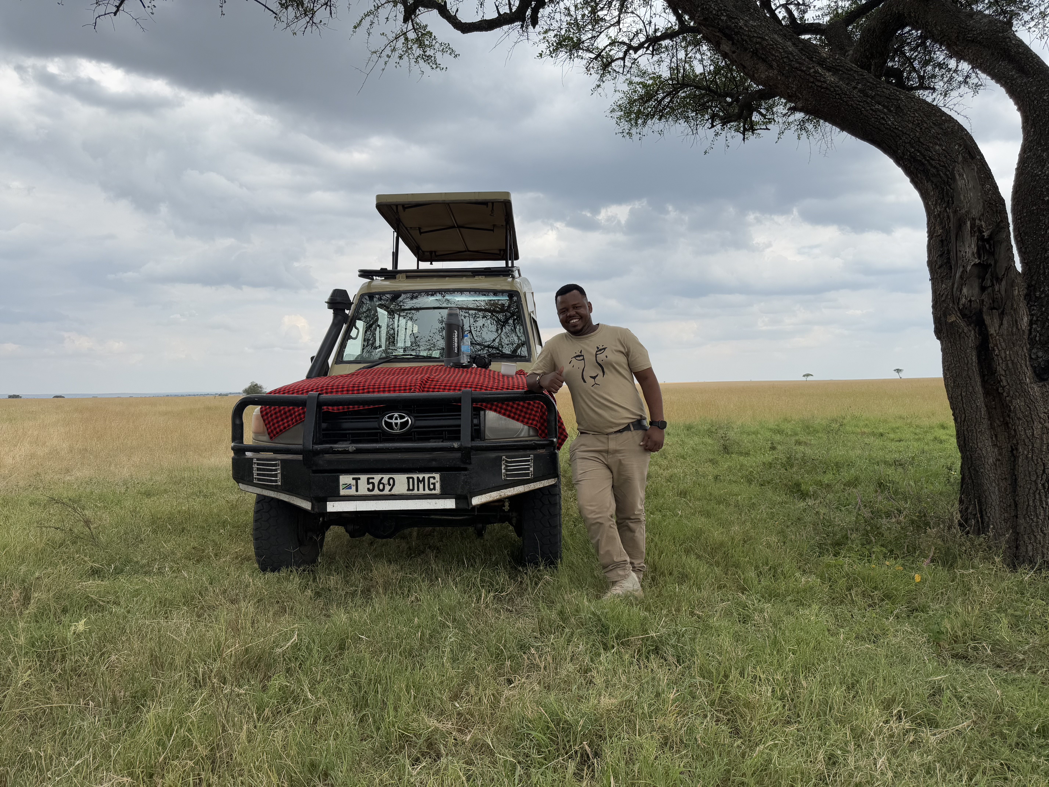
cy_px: 394
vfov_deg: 56.8
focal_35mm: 24
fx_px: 727
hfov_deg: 71.6
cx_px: 524
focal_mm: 6.8
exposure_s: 1/3584
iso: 80
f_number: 1.8
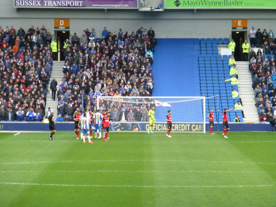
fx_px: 1842
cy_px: 104
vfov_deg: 6.4
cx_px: 138
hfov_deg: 8.6
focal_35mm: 231
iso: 1600
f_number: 5.6
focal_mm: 41.3
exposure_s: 1/800
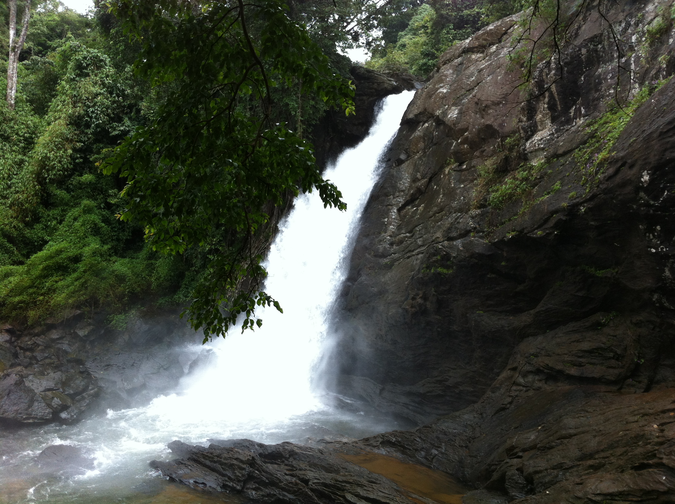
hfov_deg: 52.7
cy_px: 252
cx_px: 338
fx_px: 681
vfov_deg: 40.6
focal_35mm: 35
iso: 80
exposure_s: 1/233
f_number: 2.8
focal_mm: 3.85
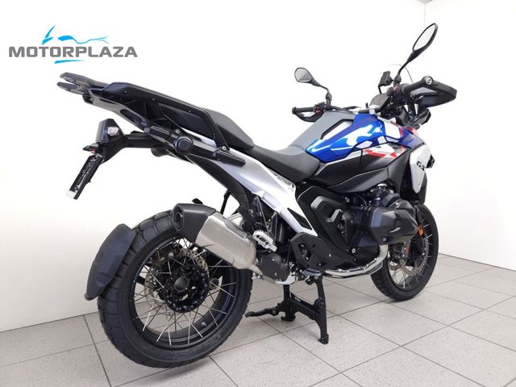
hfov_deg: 73.9
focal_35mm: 23
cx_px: 258
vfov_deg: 58.9
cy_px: 194
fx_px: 343
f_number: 1.8
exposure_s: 1/50
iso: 125
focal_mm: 5.4
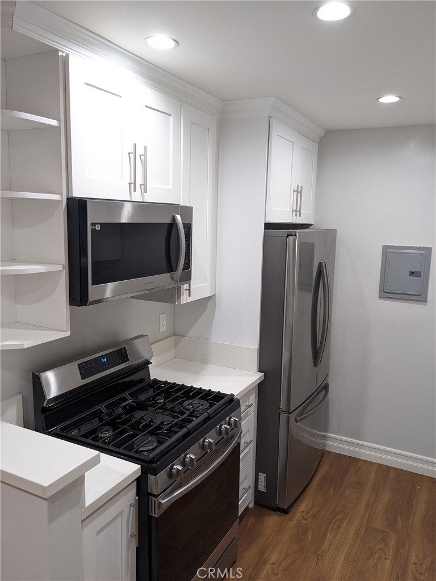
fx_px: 453
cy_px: 290
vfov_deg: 65.3
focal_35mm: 27
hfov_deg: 51.4
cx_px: 218
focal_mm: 4.38
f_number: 1.73
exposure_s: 1/120
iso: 299
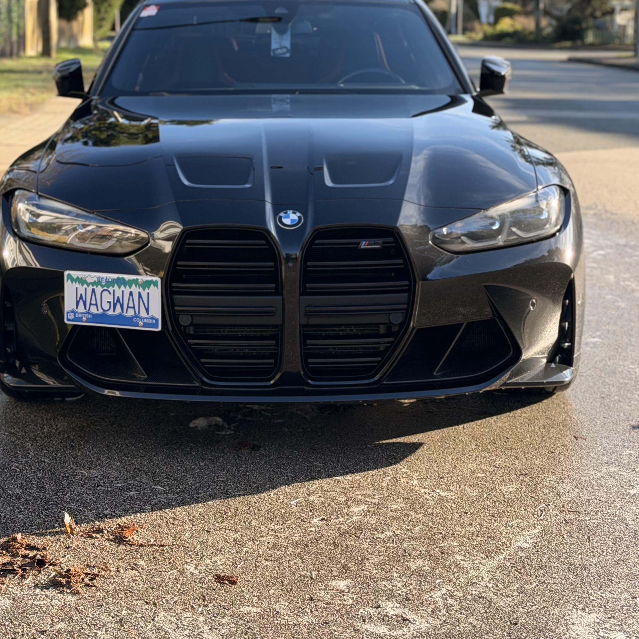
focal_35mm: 69
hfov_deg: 25.0
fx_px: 1441
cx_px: 291
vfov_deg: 24.7
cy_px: 143
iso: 100
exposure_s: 1/1575
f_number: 1.78
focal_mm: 6.76
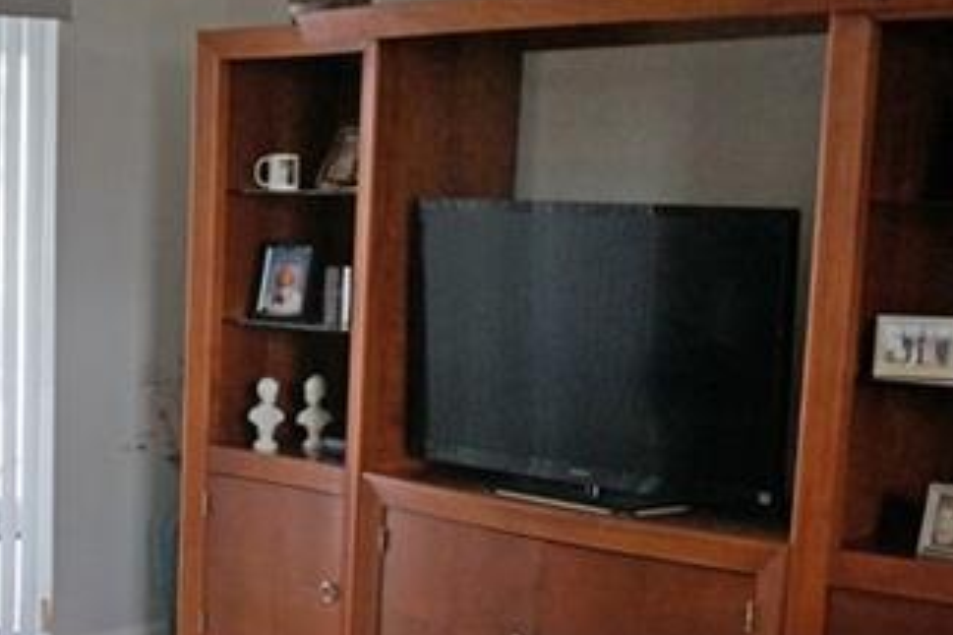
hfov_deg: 25.8
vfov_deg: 17.6
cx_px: 103
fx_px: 2011
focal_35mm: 76
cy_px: 579
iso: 640
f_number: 4
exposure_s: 1/160
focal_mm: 16
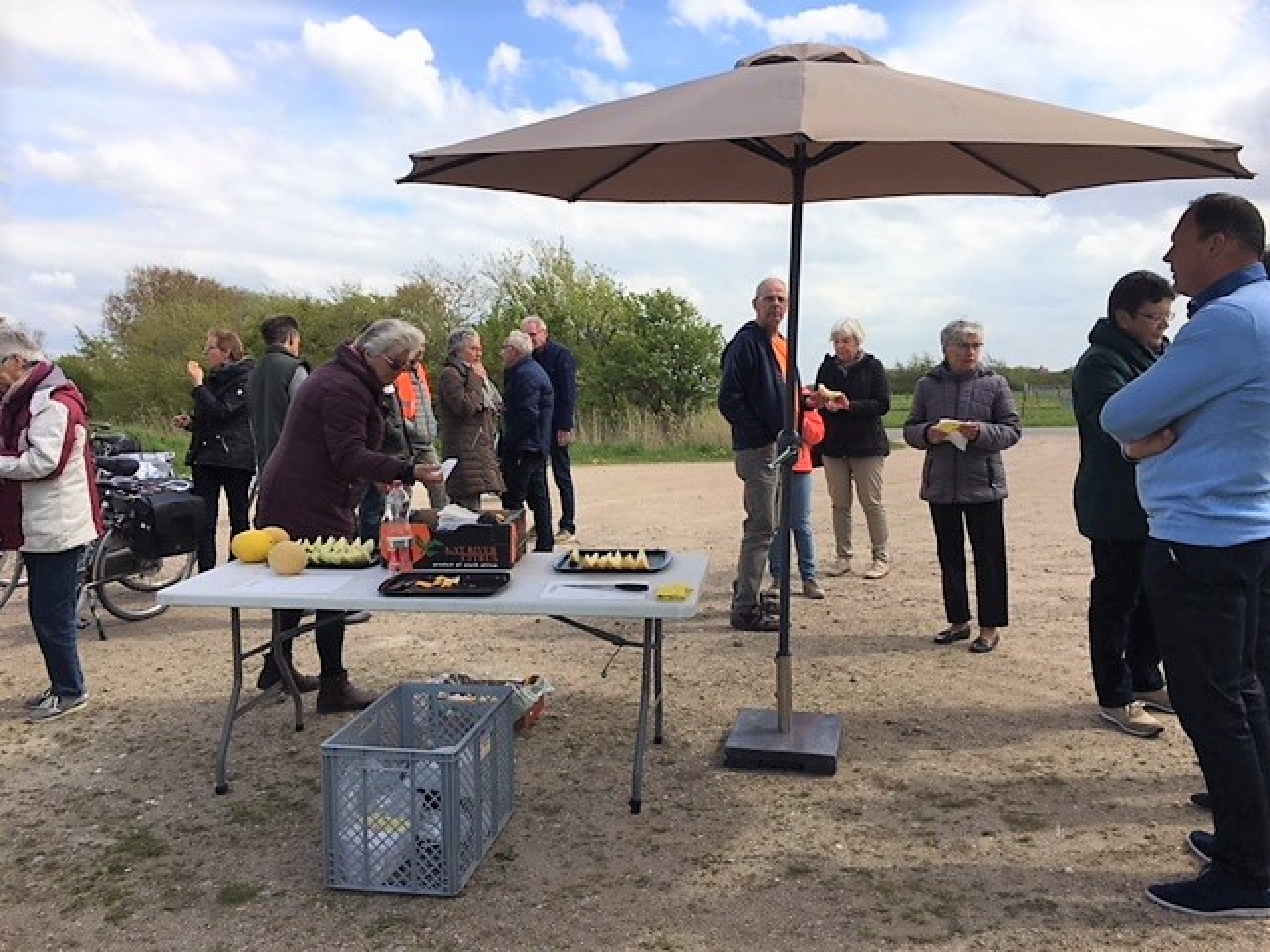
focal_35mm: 29
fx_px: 1064
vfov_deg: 48.2
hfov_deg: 61.7
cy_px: 476
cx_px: 635
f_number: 2.2
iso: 25
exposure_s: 1/1748
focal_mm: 4.15
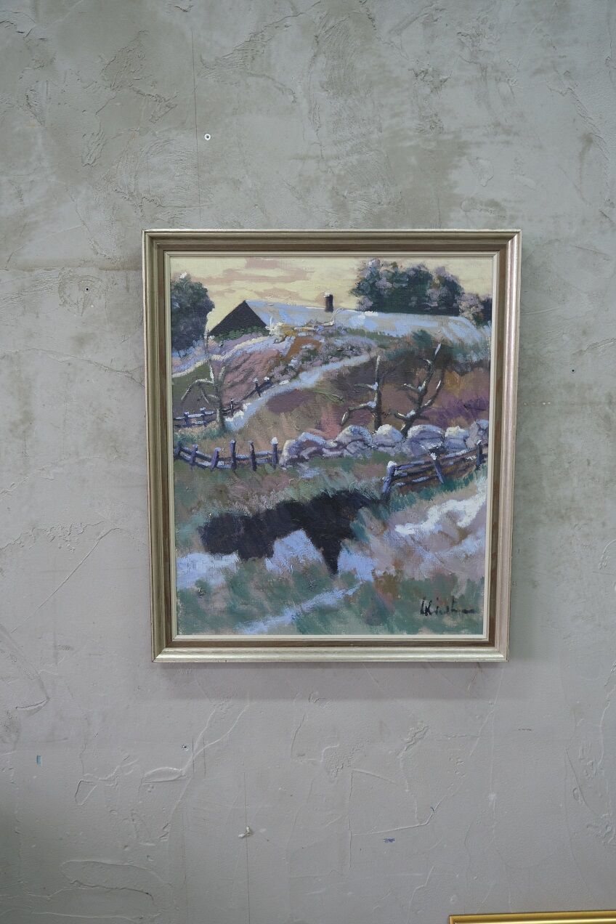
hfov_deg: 43.6
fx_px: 770
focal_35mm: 30
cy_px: 462
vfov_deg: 61.9
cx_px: 308
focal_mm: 20.2
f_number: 4
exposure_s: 1/28
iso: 640
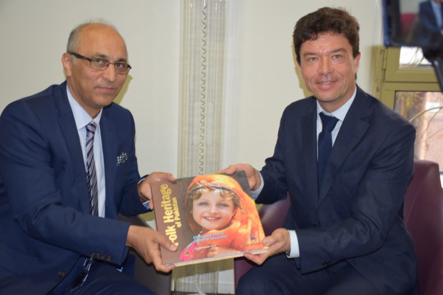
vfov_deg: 26.5
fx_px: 627
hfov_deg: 38.9
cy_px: 148
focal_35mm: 51
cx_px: 222
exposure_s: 1/80
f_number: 4.5
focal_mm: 34
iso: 800
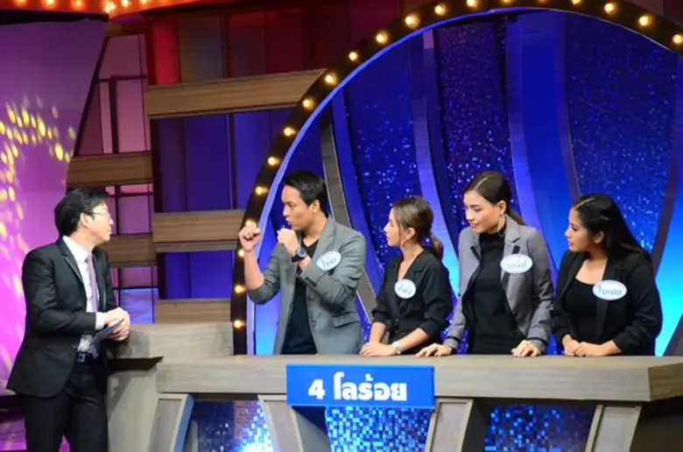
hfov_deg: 19.5
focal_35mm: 105
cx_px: 342
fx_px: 1987
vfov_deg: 13.0
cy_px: 226
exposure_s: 1/500
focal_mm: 70
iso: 6400
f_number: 5.6
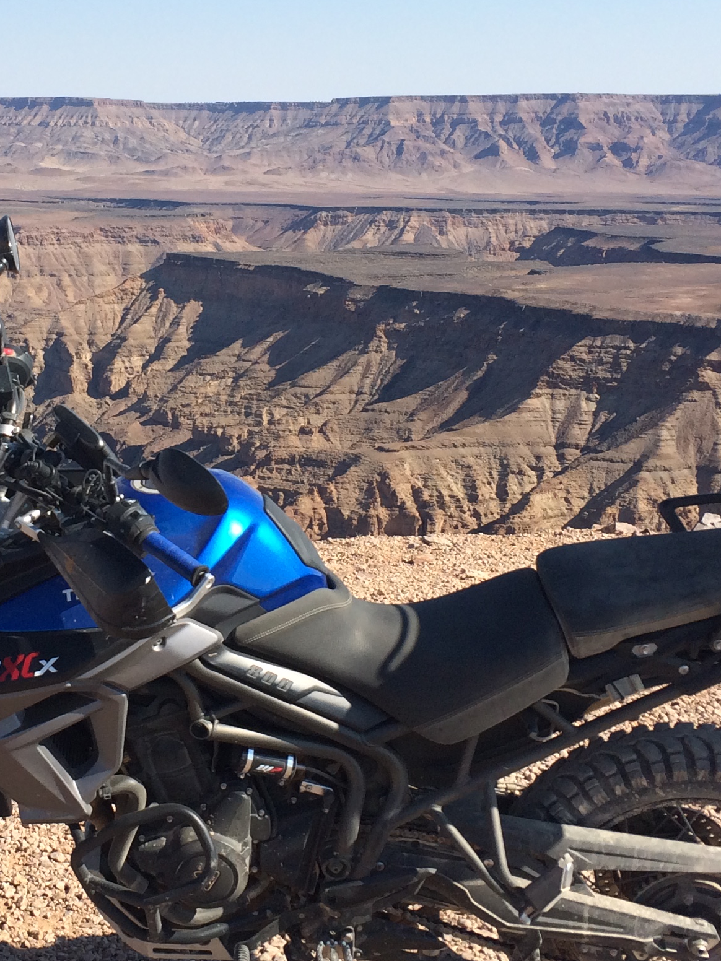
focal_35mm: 61
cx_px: 123
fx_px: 1694
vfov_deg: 31.6
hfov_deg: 23.6
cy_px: 380
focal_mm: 4.15
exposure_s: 1/1953
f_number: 2.2
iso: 32
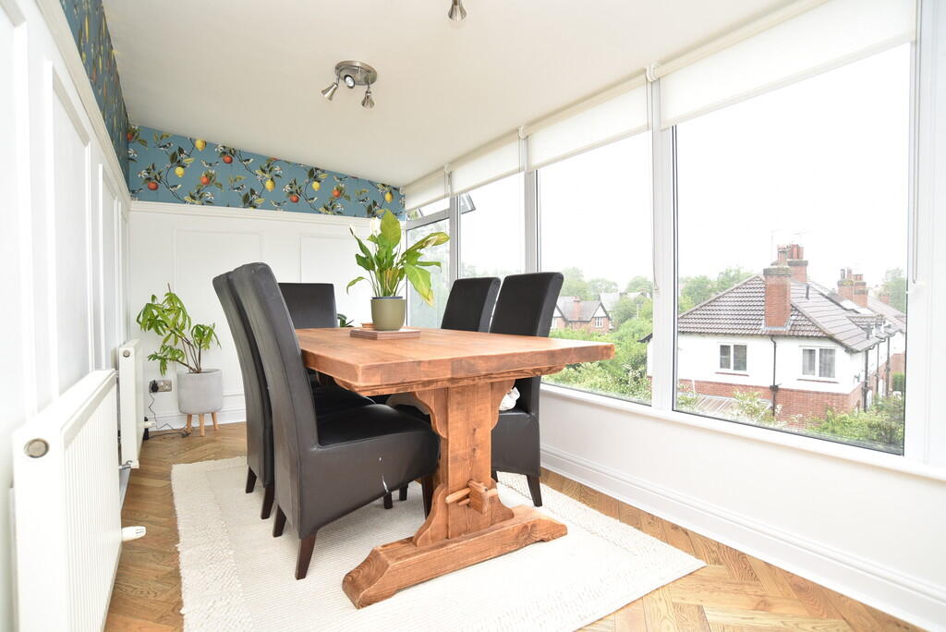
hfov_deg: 83.9
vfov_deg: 62.0
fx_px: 526
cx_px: 473
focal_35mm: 20
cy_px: 316
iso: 400
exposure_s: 1/40
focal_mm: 20
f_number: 7.1
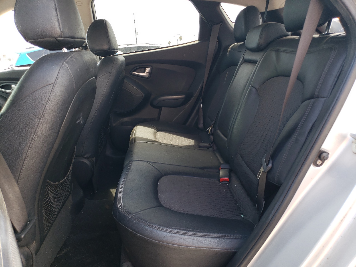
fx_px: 267
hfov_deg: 67.3
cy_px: 134
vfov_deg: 53.1
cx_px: 178
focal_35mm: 26
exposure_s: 1/141
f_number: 1.5
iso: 50
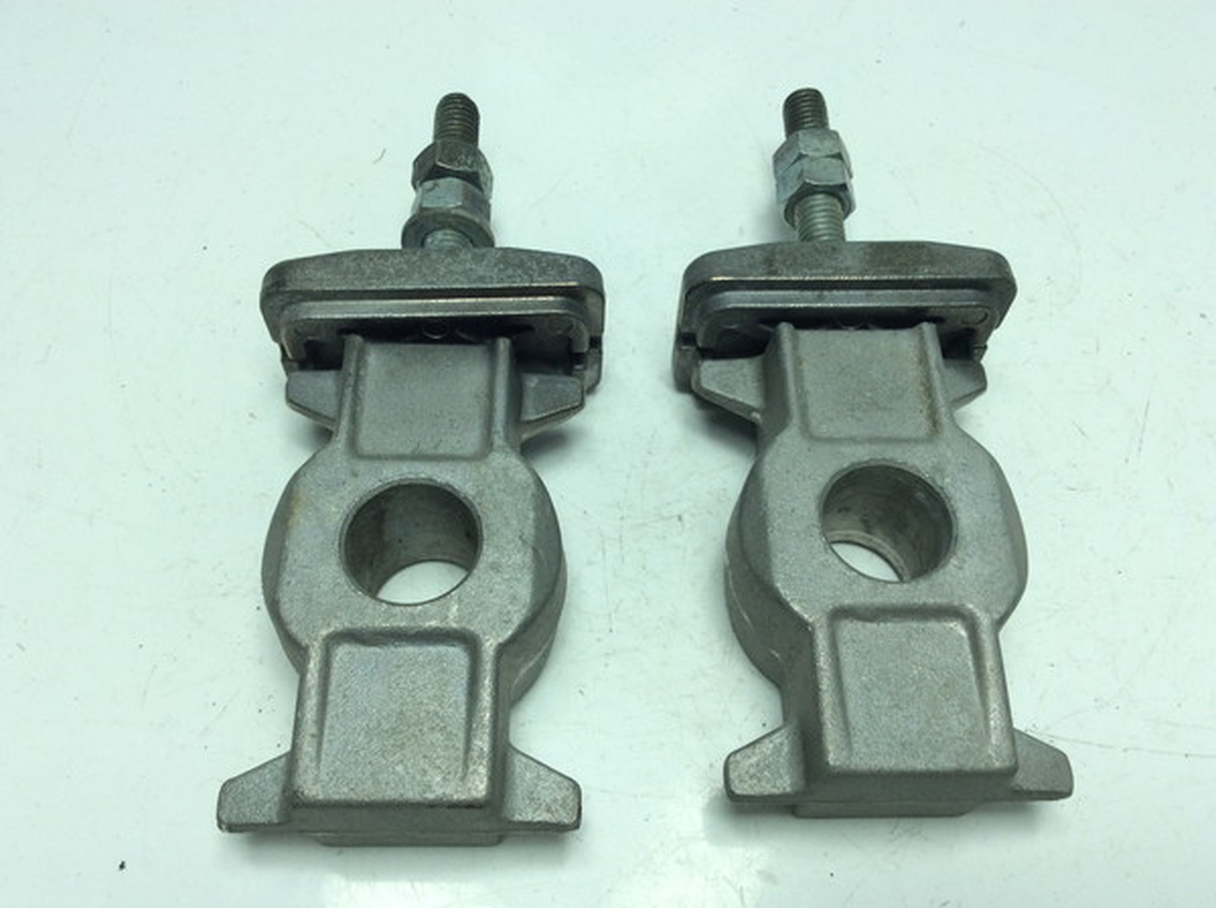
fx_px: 1122
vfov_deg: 44.0
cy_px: 454
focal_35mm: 32
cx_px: 608
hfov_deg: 56.9
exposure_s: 1/461
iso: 32
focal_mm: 3.3
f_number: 2.4
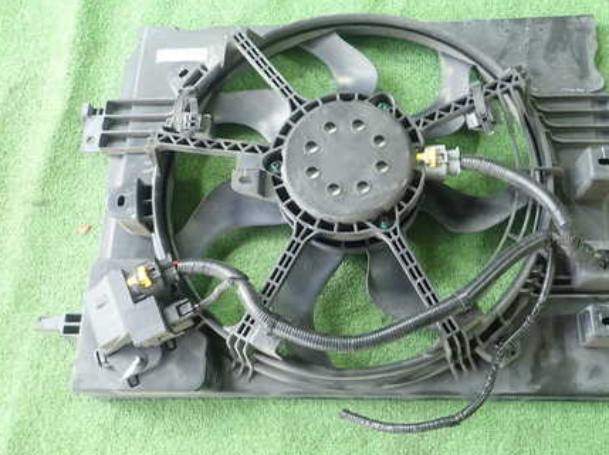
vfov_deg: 40.6
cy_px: 214
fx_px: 615
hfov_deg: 52.3
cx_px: 365
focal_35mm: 35
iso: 200
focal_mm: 4.5
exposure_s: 1/50
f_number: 2
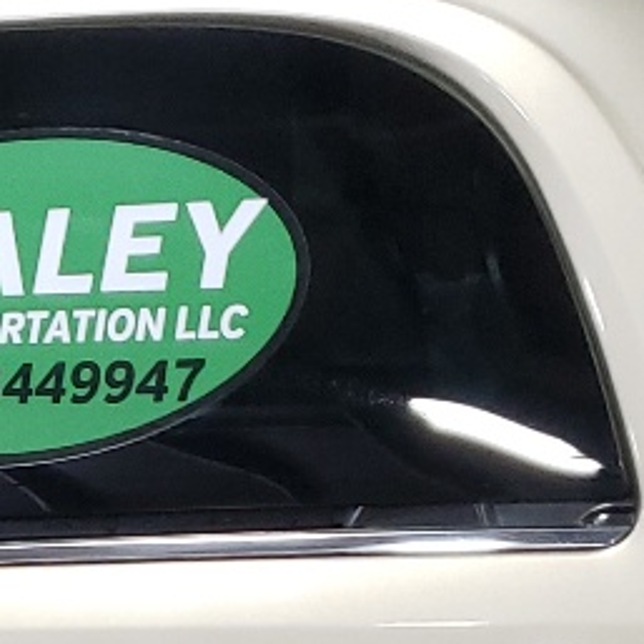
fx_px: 3010
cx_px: -301
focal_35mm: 143
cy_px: 955
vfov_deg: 11.7
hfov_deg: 11.7
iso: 129
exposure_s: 1/60.2
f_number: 1.5
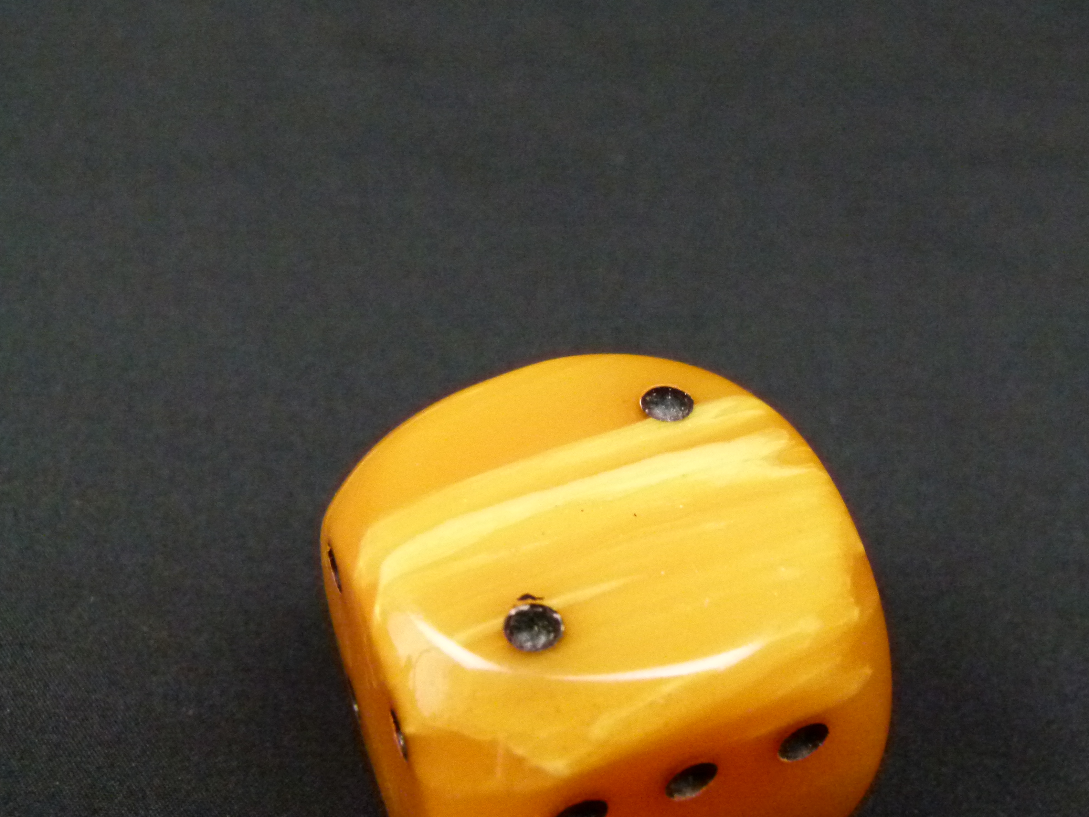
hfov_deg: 38.0
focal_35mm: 50
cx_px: 671
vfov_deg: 29.1
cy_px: 461
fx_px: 1573
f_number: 3.1
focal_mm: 7.1
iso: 800
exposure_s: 1/80
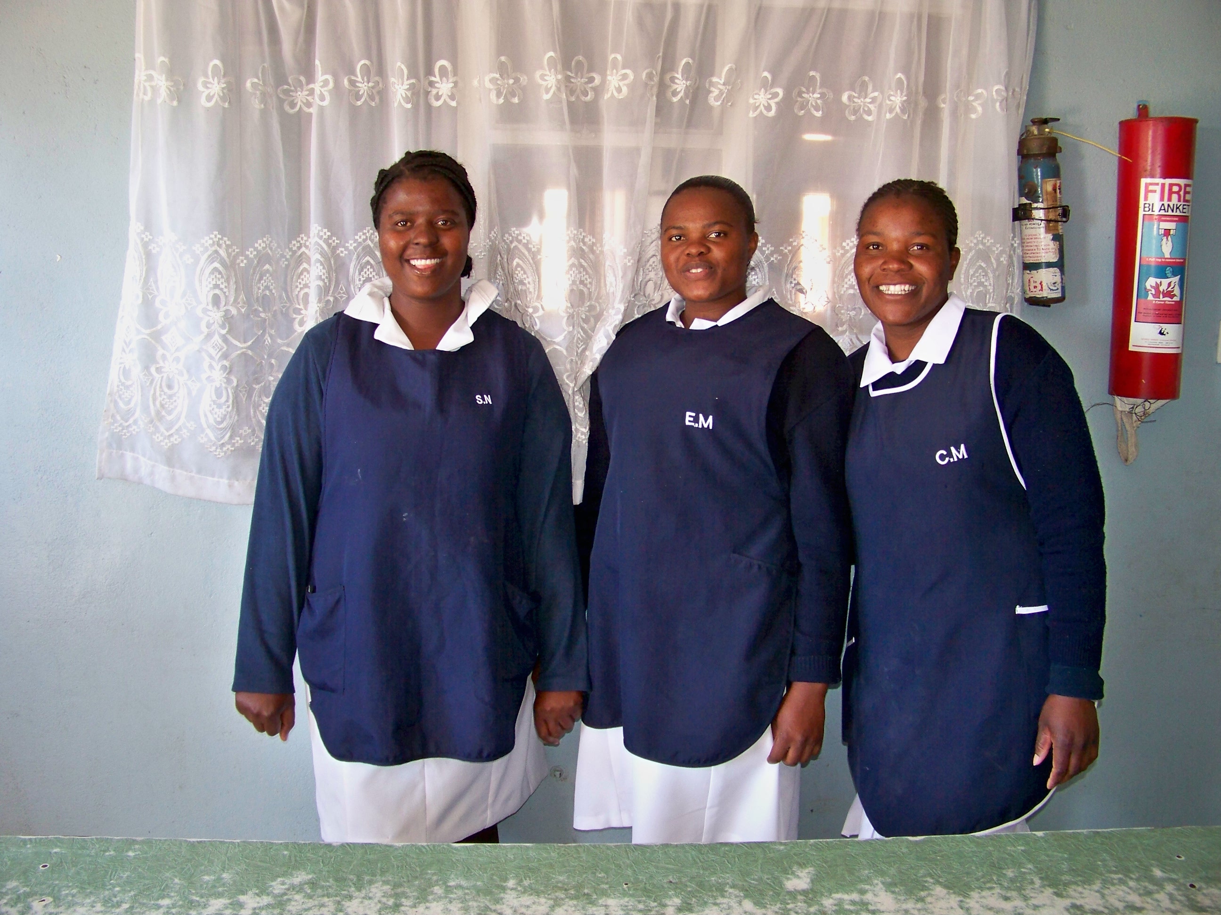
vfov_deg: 42.9
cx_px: 610
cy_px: 458
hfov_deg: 55.4
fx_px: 1164
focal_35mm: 33
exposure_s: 1/30
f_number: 2.8
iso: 200
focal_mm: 5.85
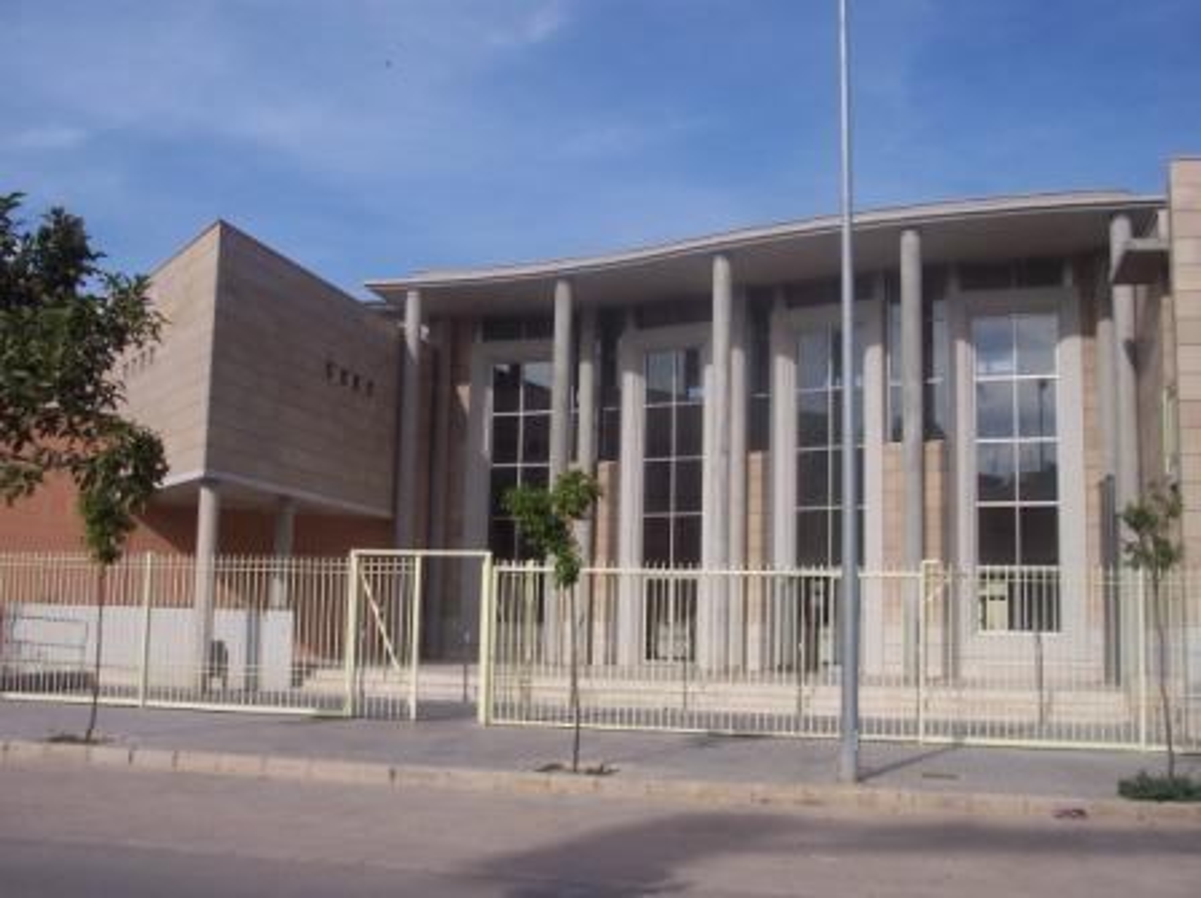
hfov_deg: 49.0
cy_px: 449
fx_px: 1317
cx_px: 600
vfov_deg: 37.7
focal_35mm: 38
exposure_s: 1/1000
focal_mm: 8
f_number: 4.8
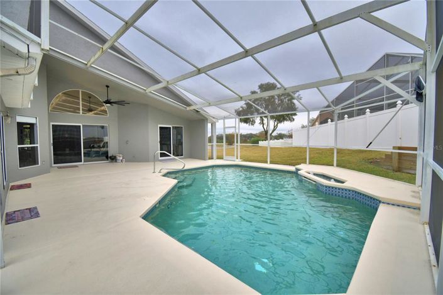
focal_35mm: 15
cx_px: 222
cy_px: 148
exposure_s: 1/500
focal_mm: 10
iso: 125
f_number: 4.5
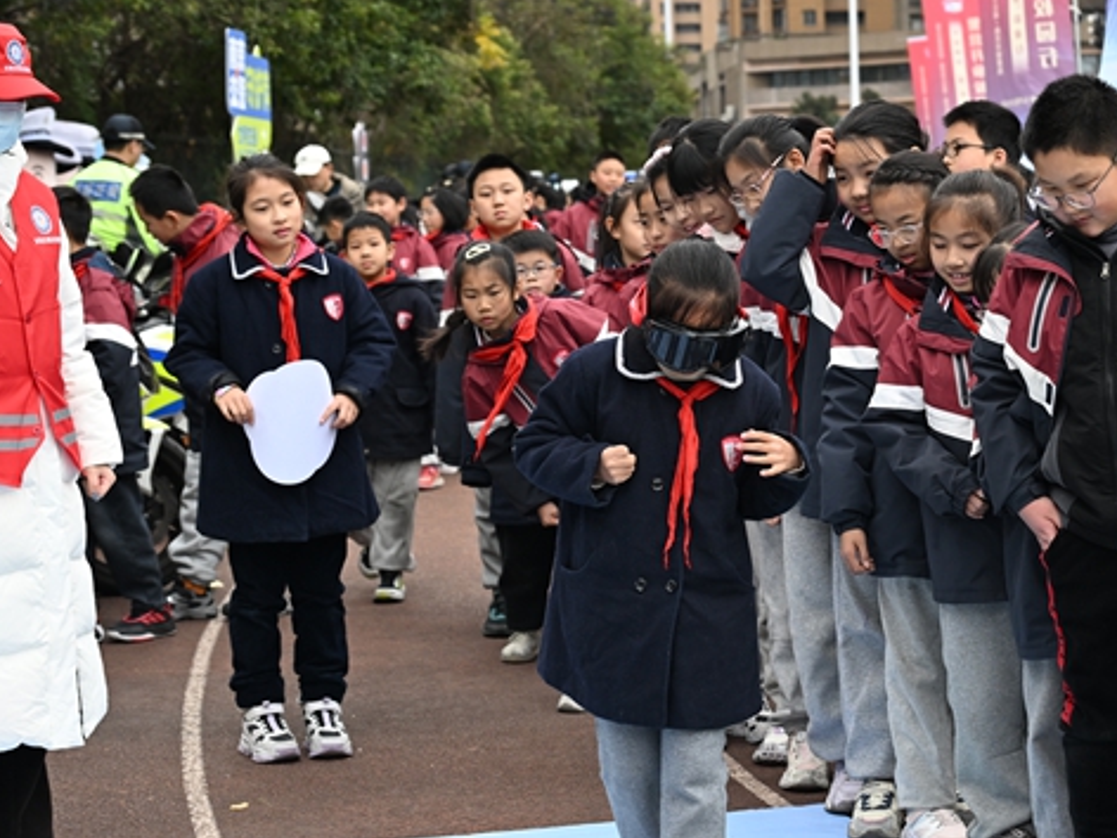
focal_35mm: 88
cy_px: 452
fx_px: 2840
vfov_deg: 16.8
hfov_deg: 22.0
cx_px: 869
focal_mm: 48
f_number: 4
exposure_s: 1/400
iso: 400
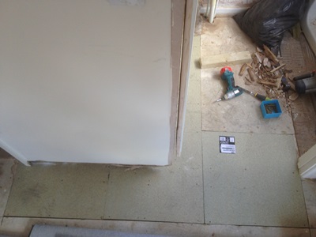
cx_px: 158
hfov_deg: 55.4
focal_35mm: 33
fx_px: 301
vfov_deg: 42.9
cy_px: 118
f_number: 2.4
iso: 50
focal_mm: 4.12
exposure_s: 1/24
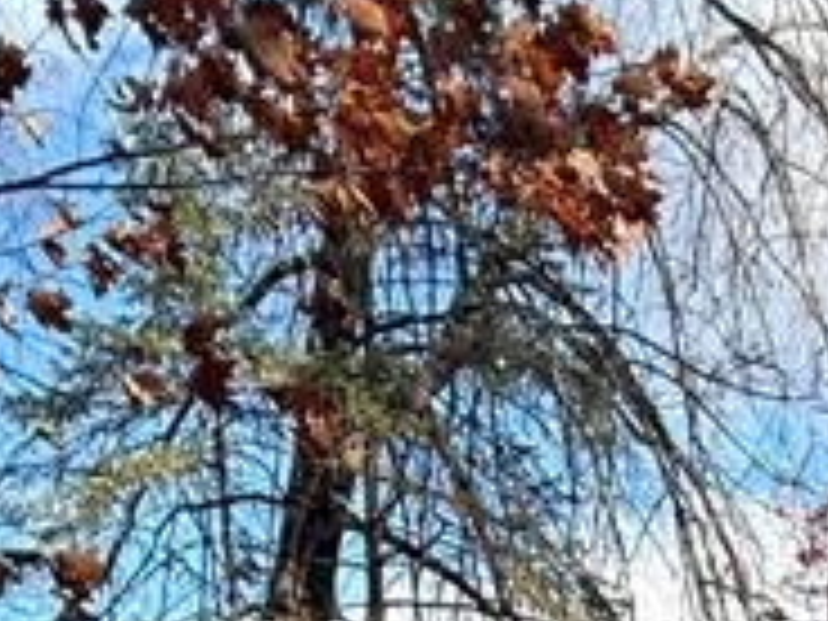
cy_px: 1660
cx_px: 558
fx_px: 1866
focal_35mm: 78
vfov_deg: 12.5
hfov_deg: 24.9
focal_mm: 2.22
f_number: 2.2
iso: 50
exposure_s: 1/472
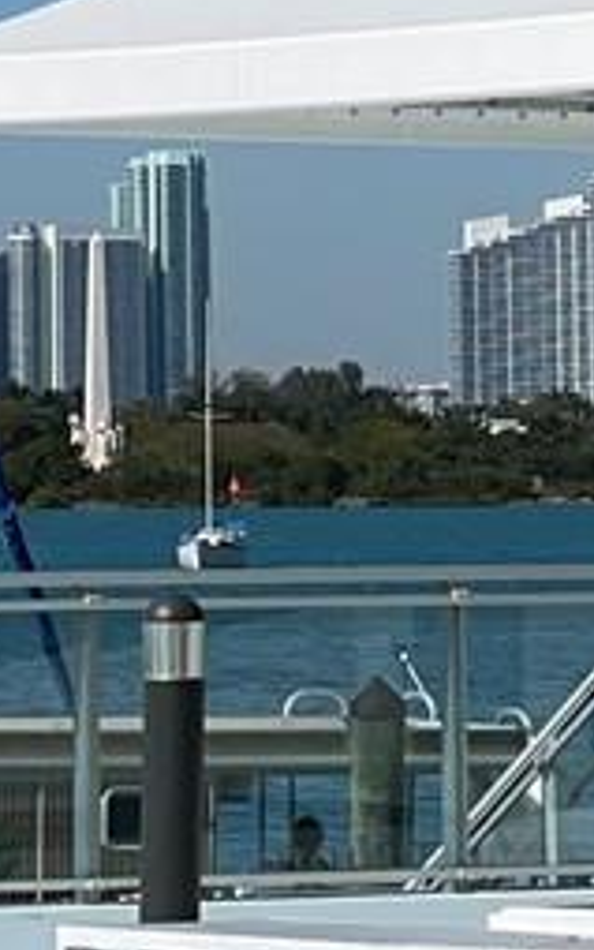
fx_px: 8978
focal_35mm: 347
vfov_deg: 6.0
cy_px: -531
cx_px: -90
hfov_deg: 3.8
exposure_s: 1/3195
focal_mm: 6
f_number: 2
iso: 25
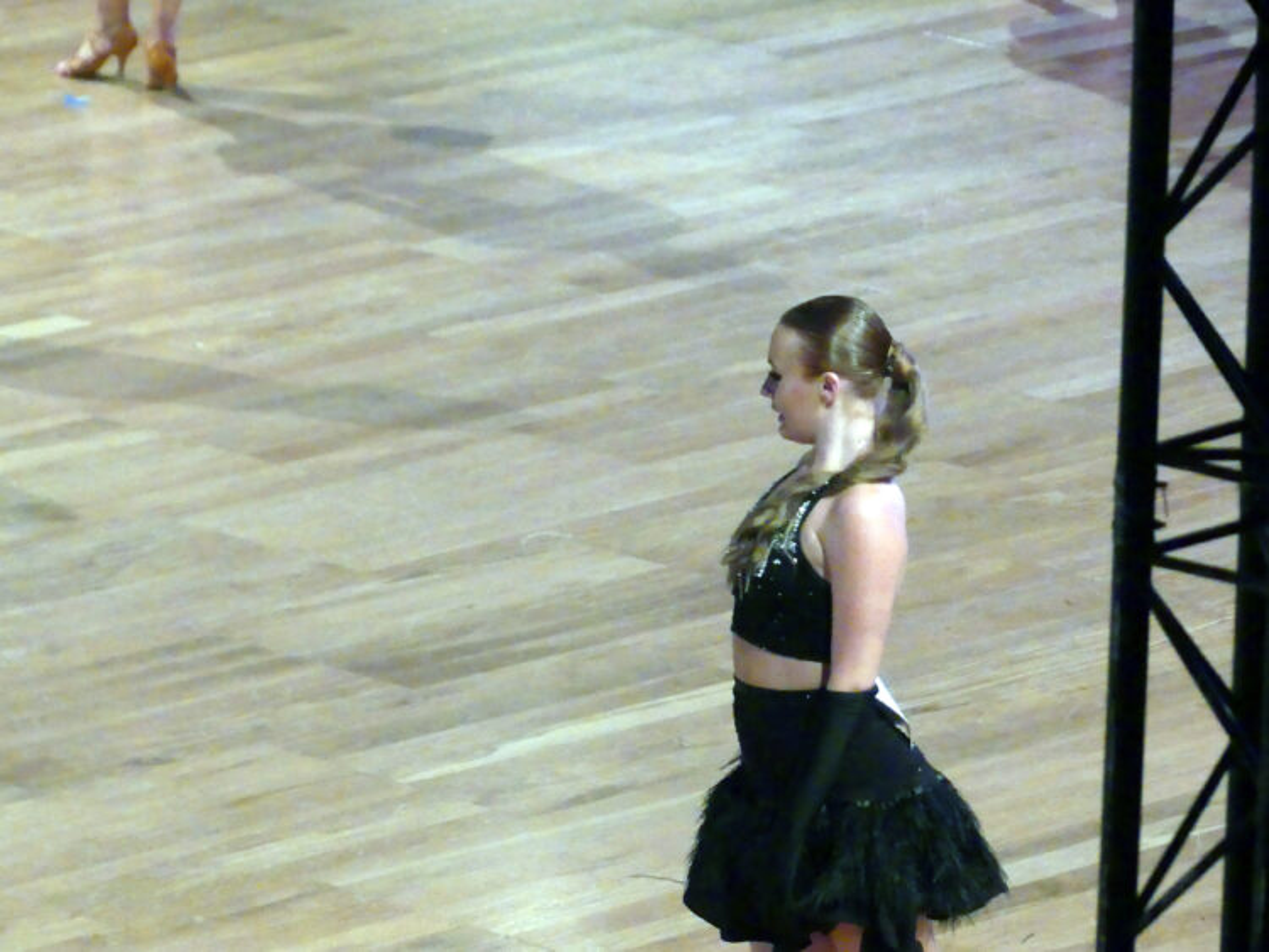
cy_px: 476
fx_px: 11588
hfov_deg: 6.3
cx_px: 634
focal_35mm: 316
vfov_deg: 4.7
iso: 2500
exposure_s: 1/100
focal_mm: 56.9
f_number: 2.8
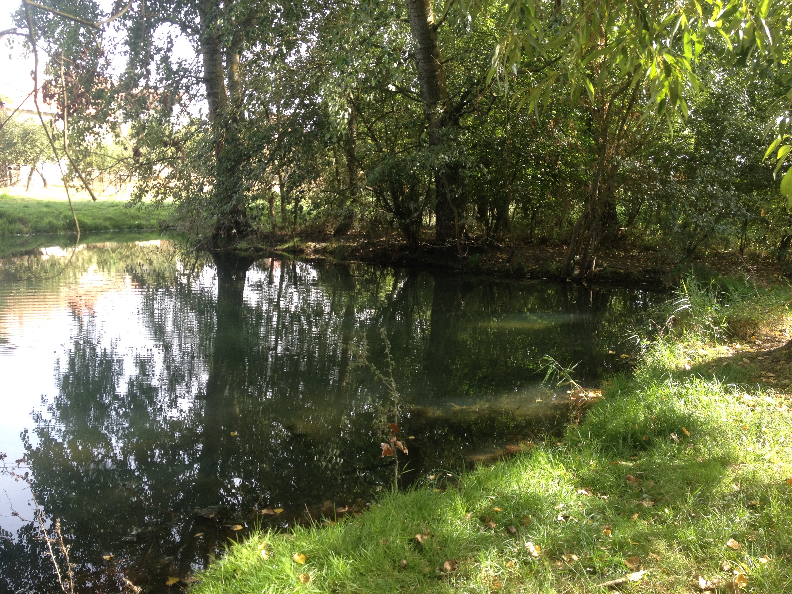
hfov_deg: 52.6
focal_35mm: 35
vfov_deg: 40.7
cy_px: 297
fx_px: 801
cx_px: 396
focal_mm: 4.28
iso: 50
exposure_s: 1/123
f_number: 2.4
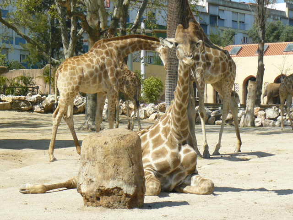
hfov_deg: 16.4
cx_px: 146
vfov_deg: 12.3
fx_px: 1016
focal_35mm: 120
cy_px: 110
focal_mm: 13.4
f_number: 5.6
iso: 100
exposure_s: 1/400
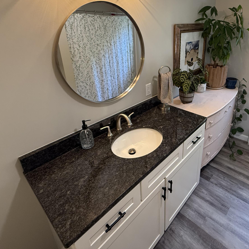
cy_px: 93
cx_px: 161
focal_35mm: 21
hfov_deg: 70.5
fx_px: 171
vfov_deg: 70.9
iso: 320
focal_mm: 2.22
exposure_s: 1/120
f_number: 2.2
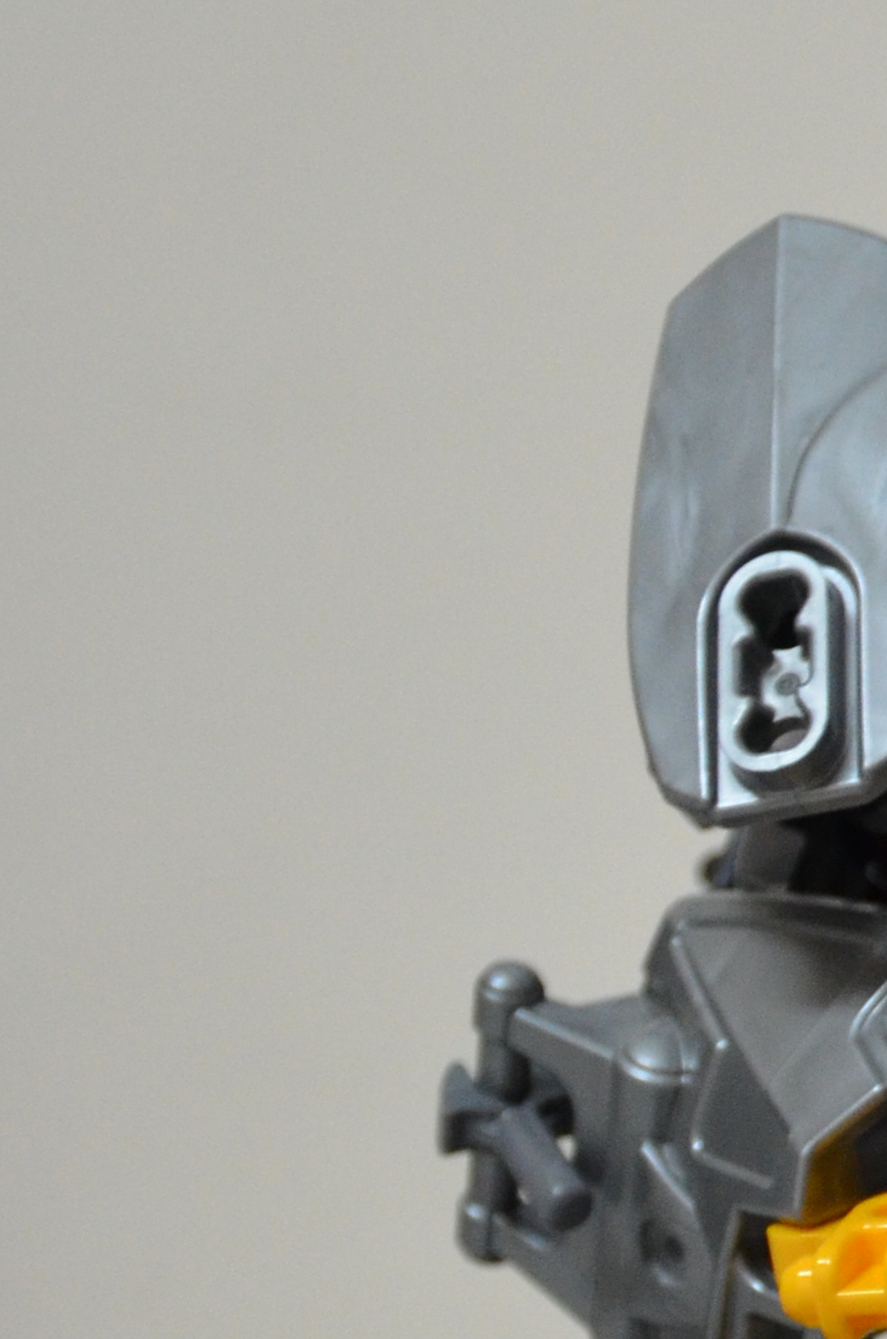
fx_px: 8536
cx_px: 1640
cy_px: 1103
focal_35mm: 230
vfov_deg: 8.9
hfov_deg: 5.8
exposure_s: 1/30
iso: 1100
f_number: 4.5
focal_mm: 38
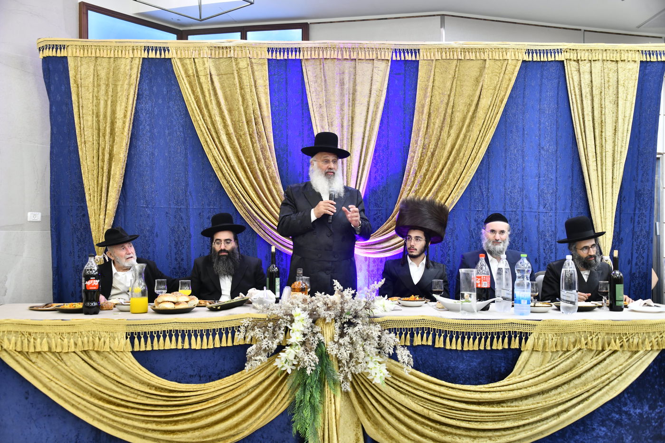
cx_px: 332
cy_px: 222
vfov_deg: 36.9
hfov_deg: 53.1
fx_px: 665
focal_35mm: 36
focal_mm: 36
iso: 640
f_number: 5
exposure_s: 1/80
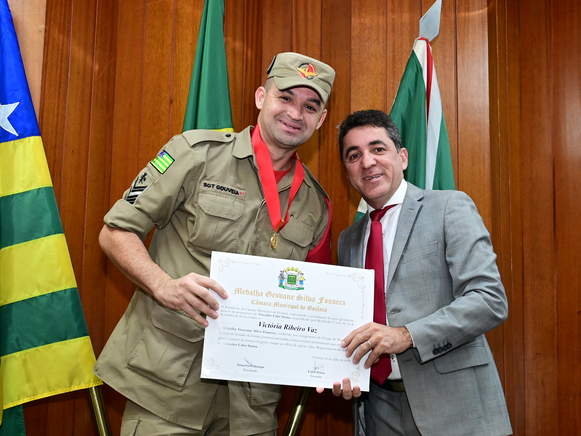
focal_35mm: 60
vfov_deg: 24.4
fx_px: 1007
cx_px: 324
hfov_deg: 32.1
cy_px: 218
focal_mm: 37
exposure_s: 1/125
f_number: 4.5
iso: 4000
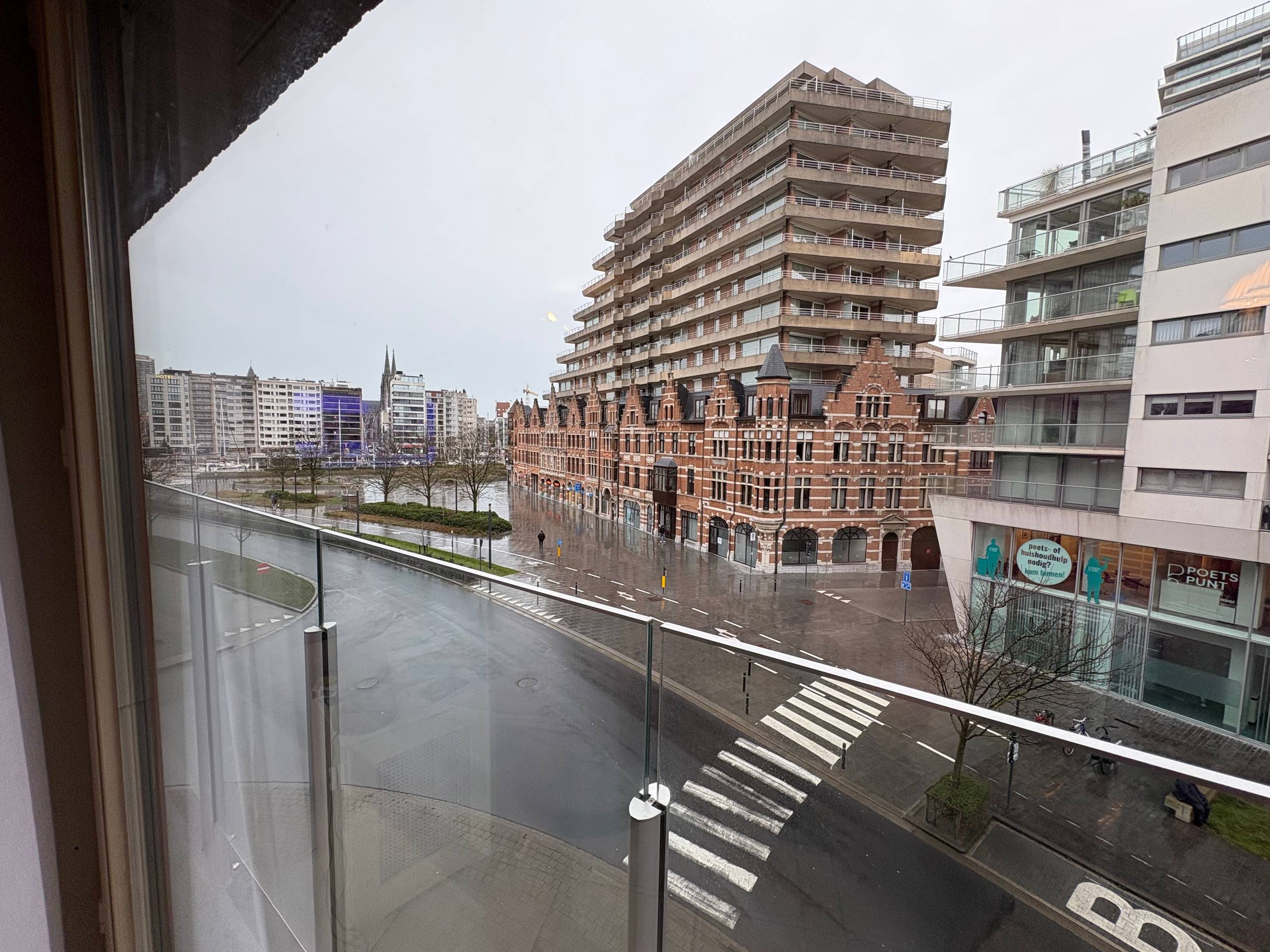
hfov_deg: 102.1
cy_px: 476
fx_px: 514
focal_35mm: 14
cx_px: 635
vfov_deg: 85.7
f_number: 2.2
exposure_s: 1/100
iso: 50
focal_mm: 2.22
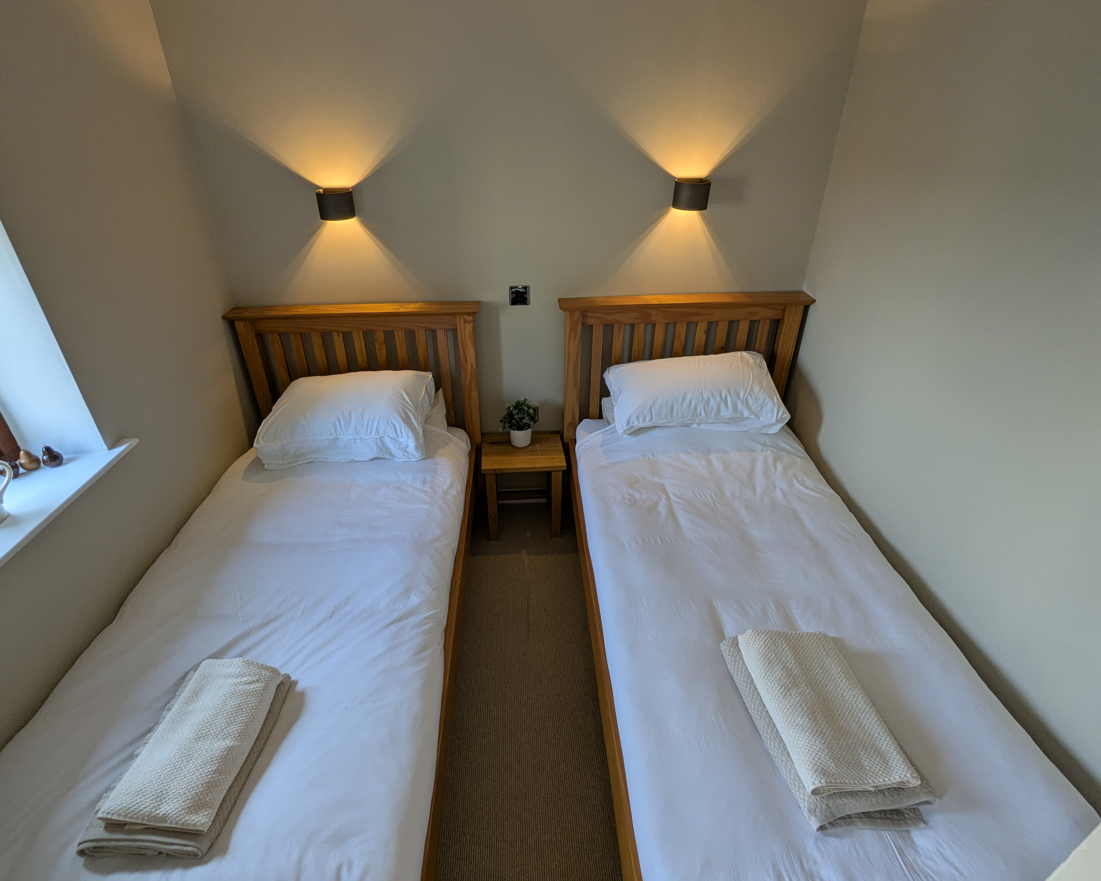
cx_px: 517
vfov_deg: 77.0
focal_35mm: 17
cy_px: 437
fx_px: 554
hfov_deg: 89.5
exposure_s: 1/100
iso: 84
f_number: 2.2
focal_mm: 2.35
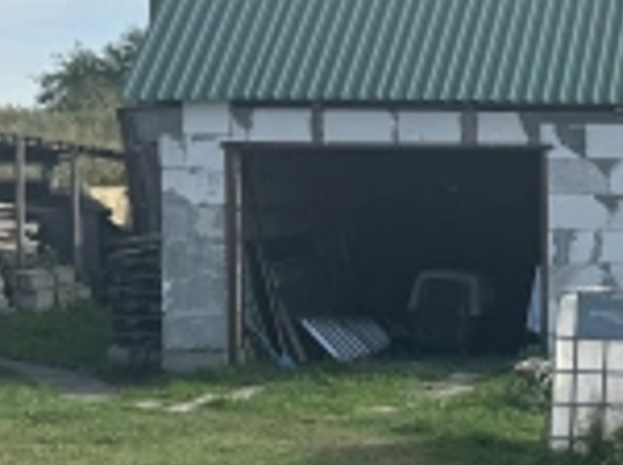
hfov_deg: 16.9
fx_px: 1797
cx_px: 1055
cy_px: 282
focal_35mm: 100
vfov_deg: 14.7
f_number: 1.78
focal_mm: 6.76
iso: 80
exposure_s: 1/3802
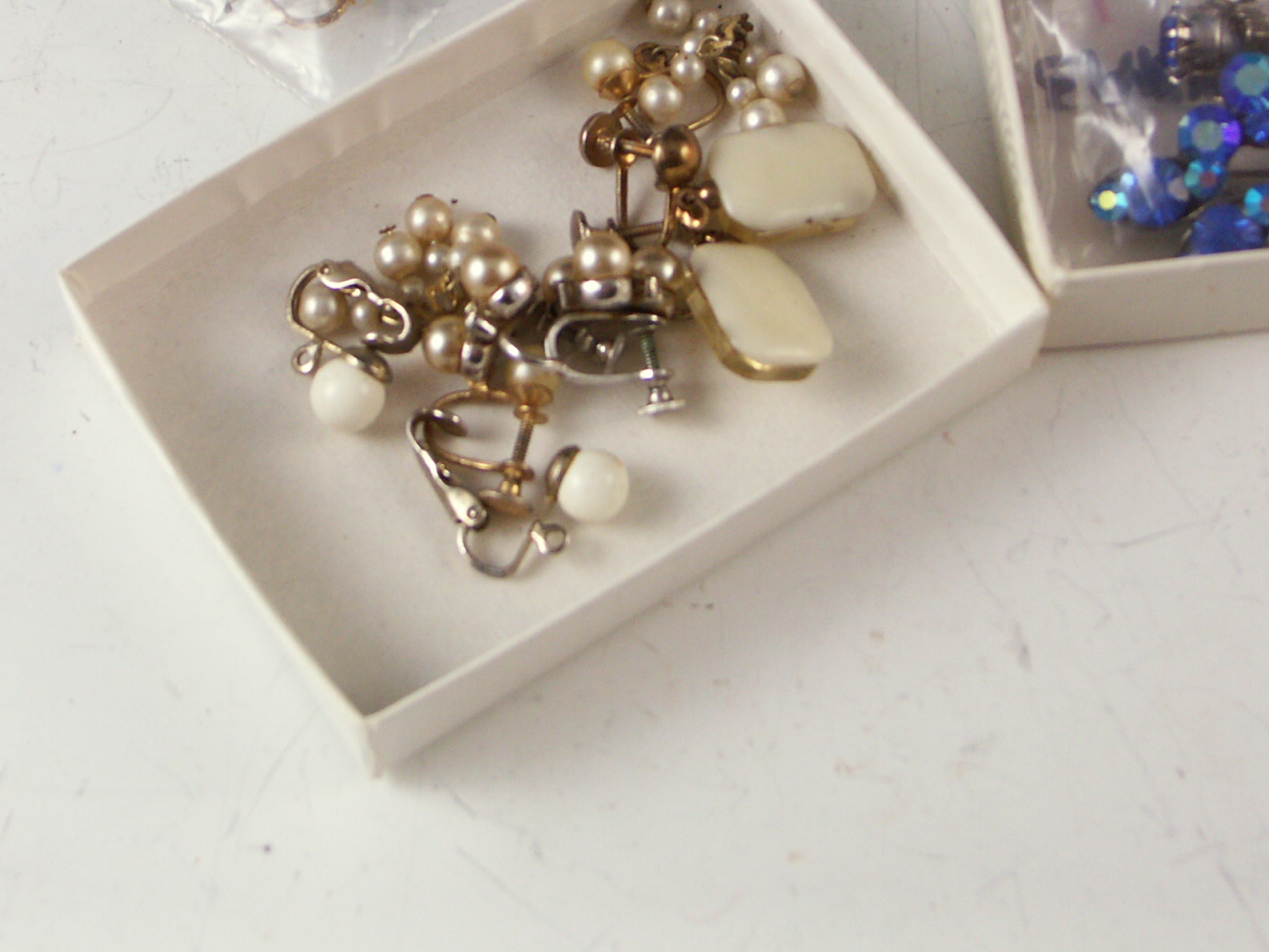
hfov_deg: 25.3
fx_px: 2822
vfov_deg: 19.0
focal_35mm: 77
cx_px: 586
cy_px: 253
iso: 100
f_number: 3.5
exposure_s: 1/60
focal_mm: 13.23
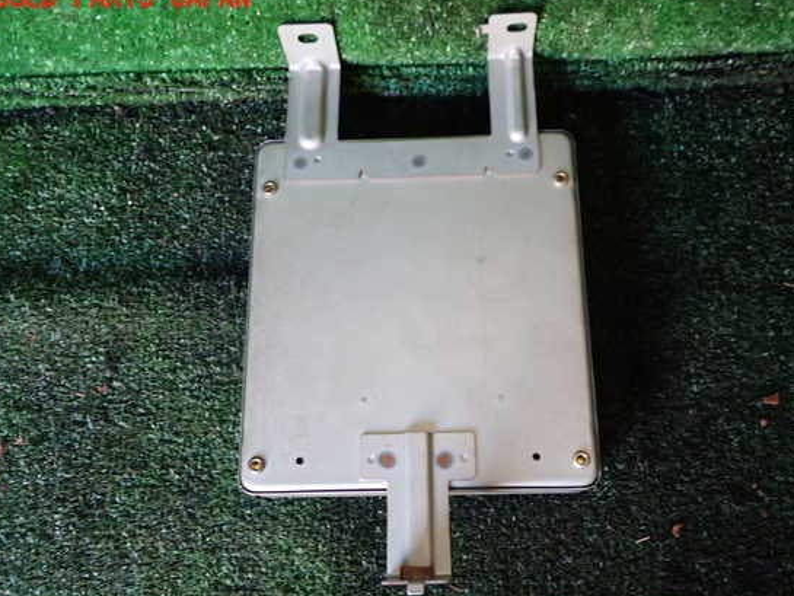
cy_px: 307
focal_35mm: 33
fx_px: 757
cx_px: 422
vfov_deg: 43.0
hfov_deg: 55.3
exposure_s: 1/30
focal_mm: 5.4
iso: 250
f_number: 2.3
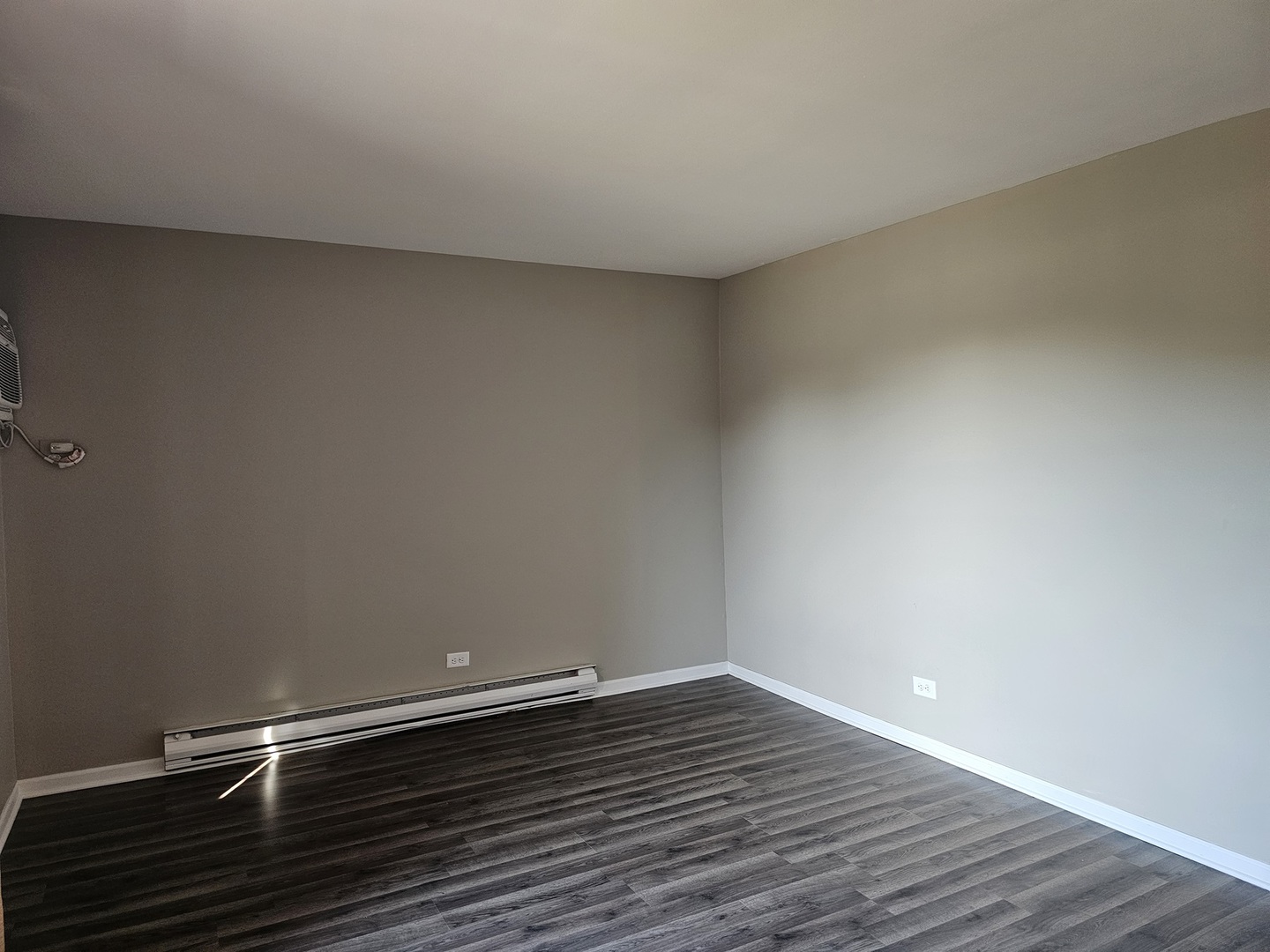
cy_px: 476
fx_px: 844
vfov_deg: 58.9
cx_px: 635
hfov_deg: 73.9
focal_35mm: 23
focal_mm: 6.3
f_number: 1.7
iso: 320
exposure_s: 1/120
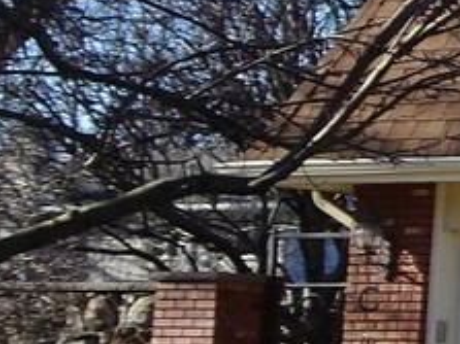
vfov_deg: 7.6
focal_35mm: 194
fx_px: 2577
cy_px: 109
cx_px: 1436
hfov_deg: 8.4
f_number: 4
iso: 80
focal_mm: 5.09
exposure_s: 1/400
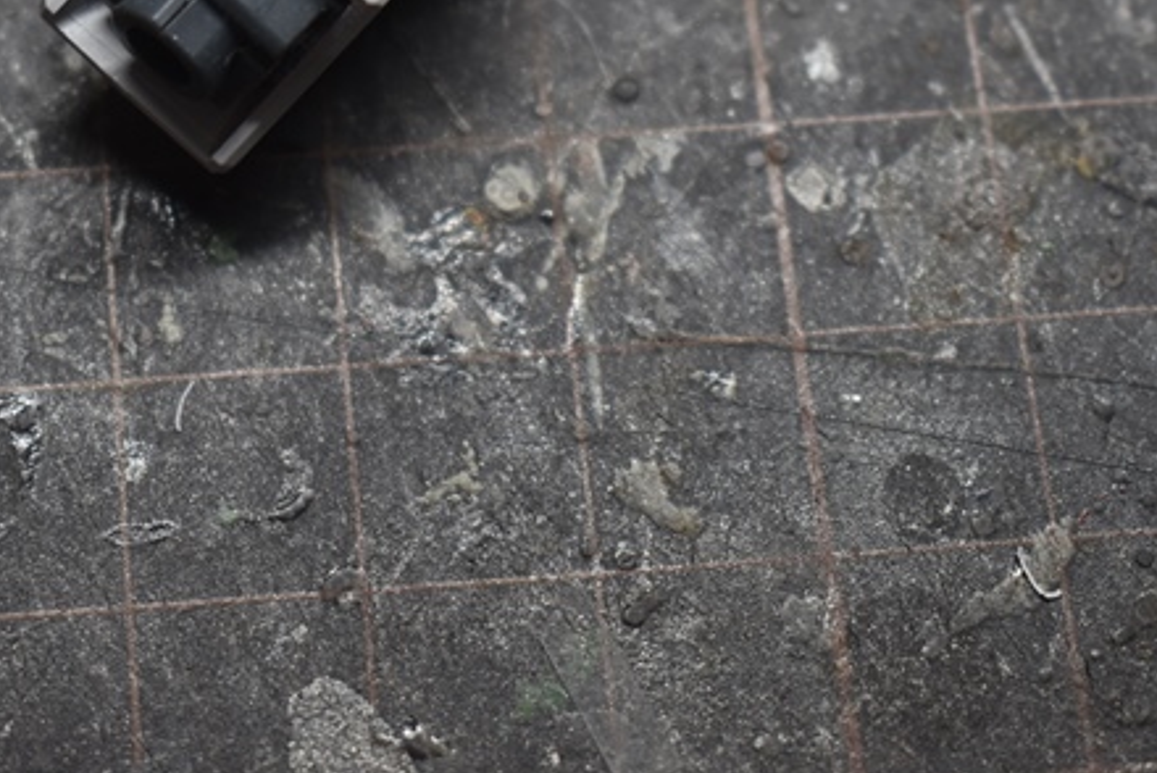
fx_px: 3478
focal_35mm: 108
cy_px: -80
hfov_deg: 18.8
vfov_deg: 12.5
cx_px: 321
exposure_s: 1/100
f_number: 4.2
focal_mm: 31
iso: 125
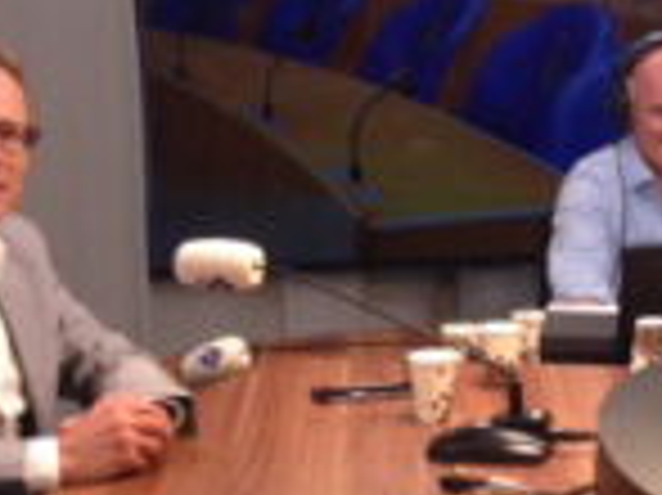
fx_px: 2140
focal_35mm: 112
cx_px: 1000
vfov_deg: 13.2
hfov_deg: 16.1
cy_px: 227
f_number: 2.4
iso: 125
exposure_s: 1/20
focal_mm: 4.12
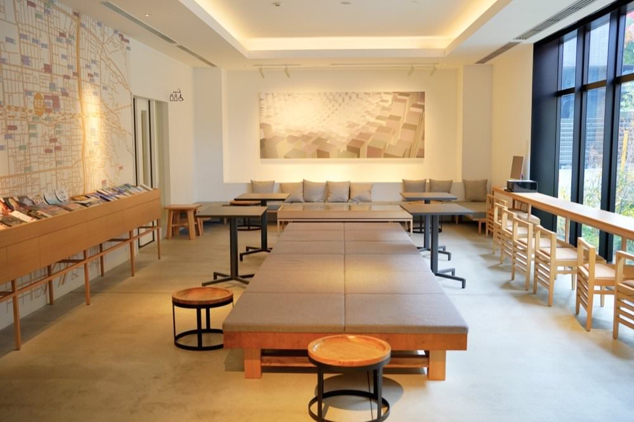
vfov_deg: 36.9
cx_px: 317
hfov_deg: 53.3
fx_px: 632
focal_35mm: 36
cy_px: 211
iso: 640
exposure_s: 1/160
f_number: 4
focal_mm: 35.9
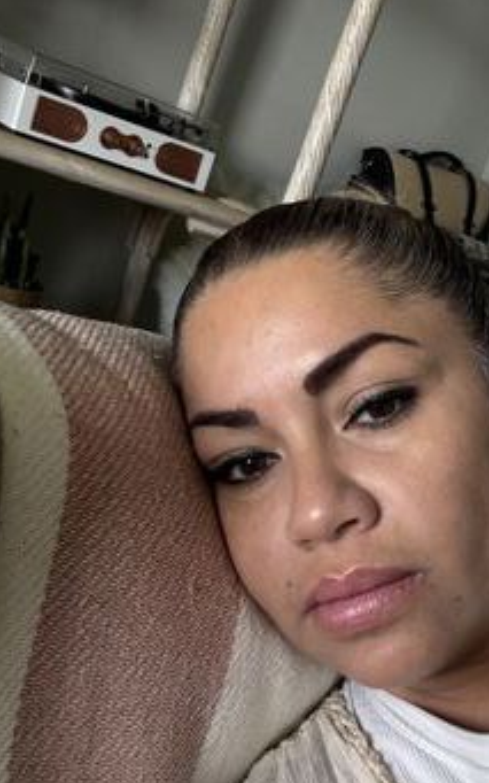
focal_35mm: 41
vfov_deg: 48.2
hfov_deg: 30.7
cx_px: 367
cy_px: 420
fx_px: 875
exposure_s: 1/62
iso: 80
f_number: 1.9
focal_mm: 2.69
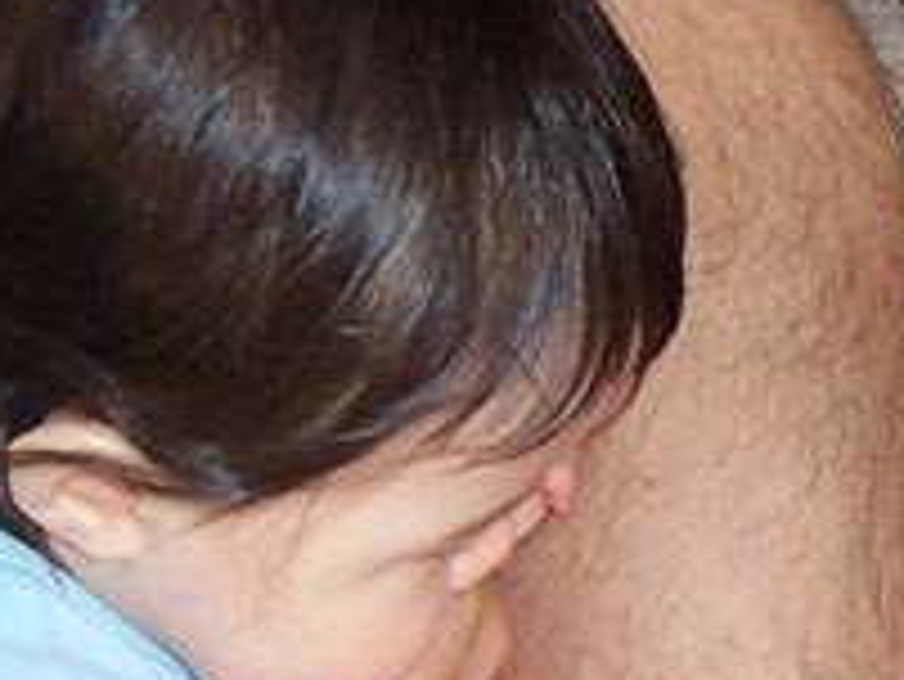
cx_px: 1084
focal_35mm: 129
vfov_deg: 11.5
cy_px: 480
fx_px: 3371
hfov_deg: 14.8
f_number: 2.8
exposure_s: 1/60
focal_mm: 5.6
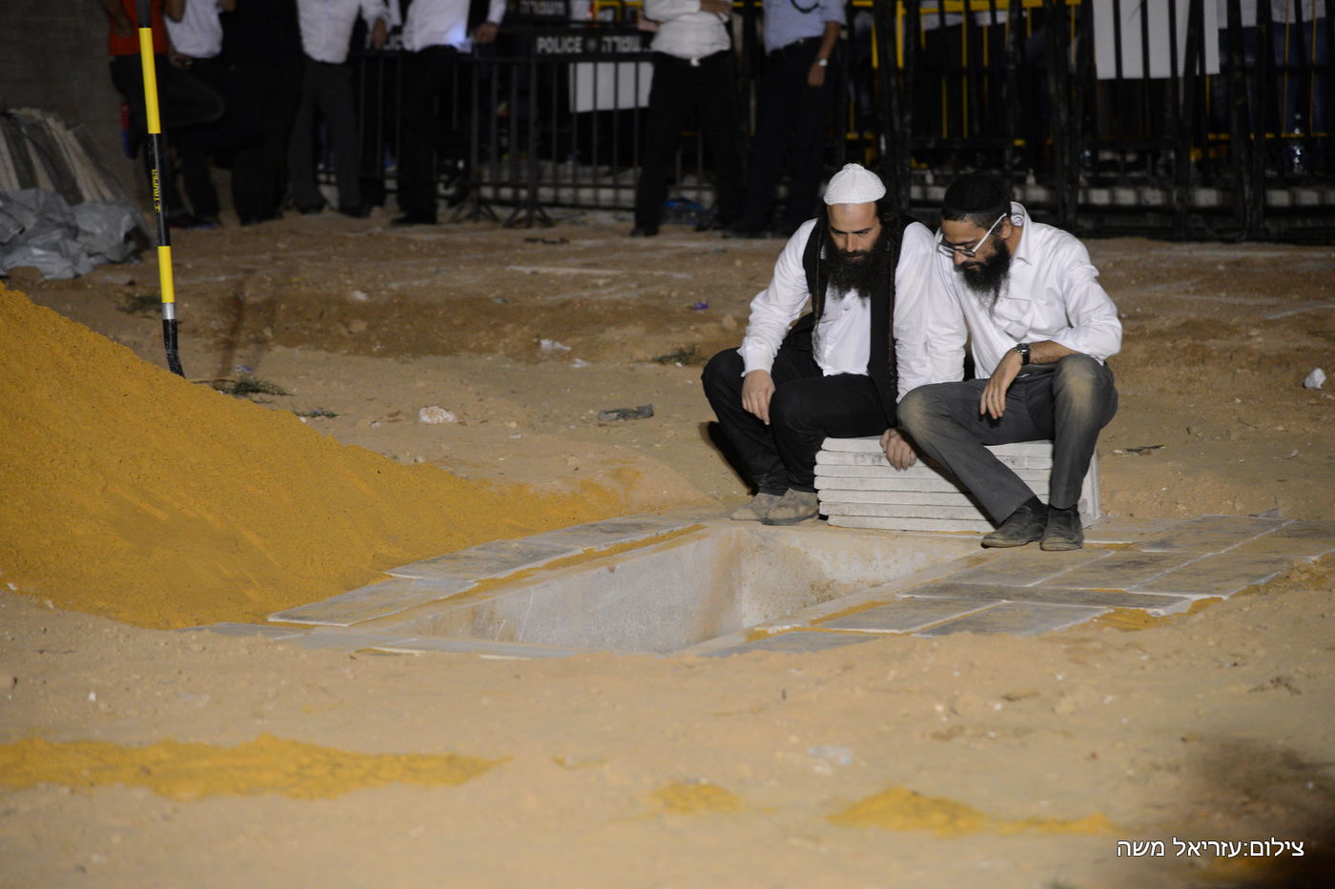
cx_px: 668
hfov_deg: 17.1
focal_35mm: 120
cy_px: 444
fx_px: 4449
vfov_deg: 11.4
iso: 2500
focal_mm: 120
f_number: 4
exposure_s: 1/80
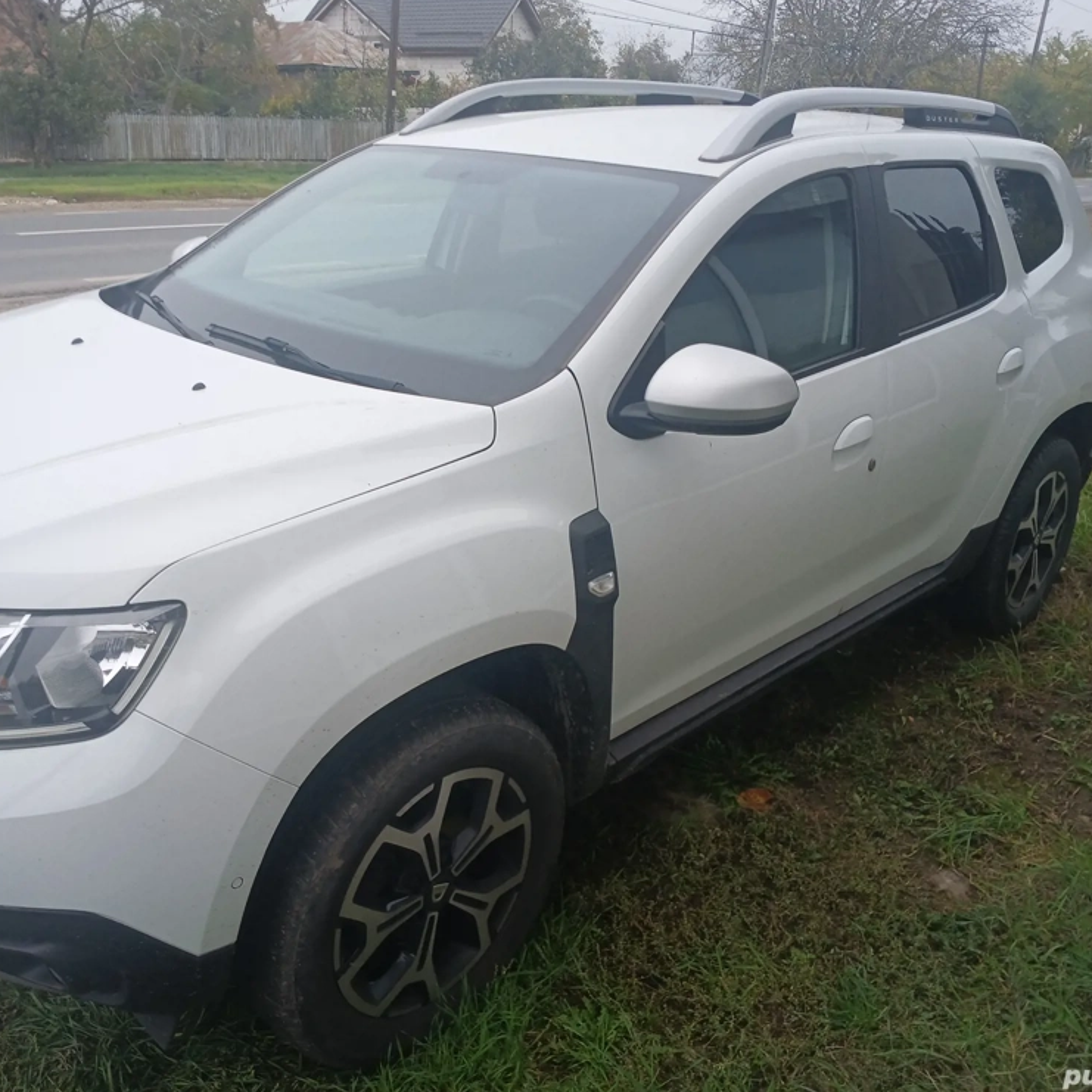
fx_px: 1106
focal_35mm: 31
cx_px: 480
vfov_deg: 52.5
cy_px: 544
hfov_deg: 52.4
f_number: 1.8
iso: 20
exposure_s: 1/168
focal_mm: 3.98
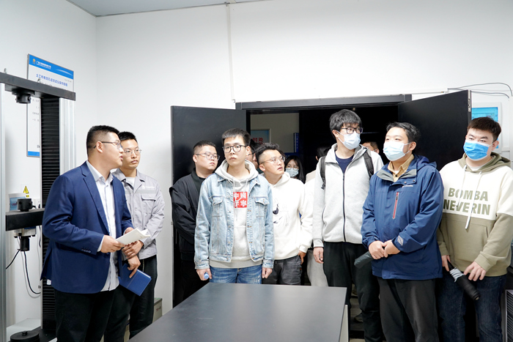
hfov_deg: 58.7
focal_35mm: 32
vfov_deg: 41.1
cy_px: 171
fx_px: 456
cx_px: 256
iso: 1600
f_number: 4
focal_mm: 32
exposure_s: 1/100
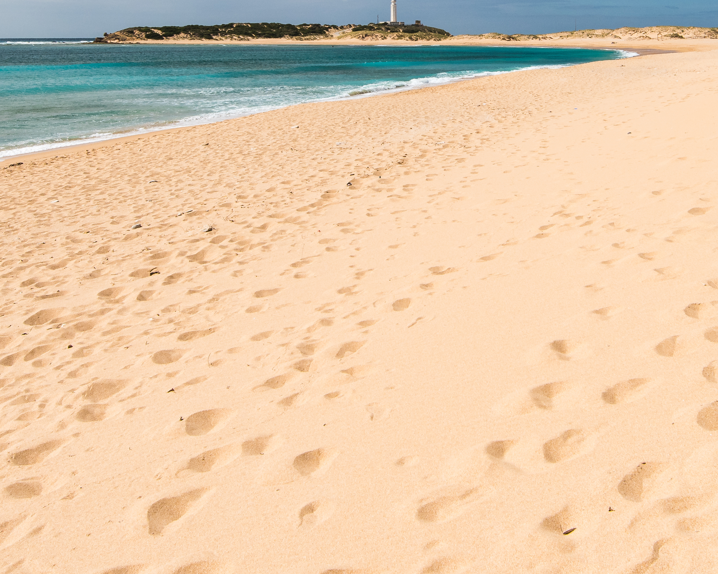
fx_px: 935
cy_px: 78
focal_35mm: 44
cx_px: 449
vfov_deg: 32.7
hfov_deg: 41.7
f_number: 11
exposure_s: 1/320
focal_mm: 16
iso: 200
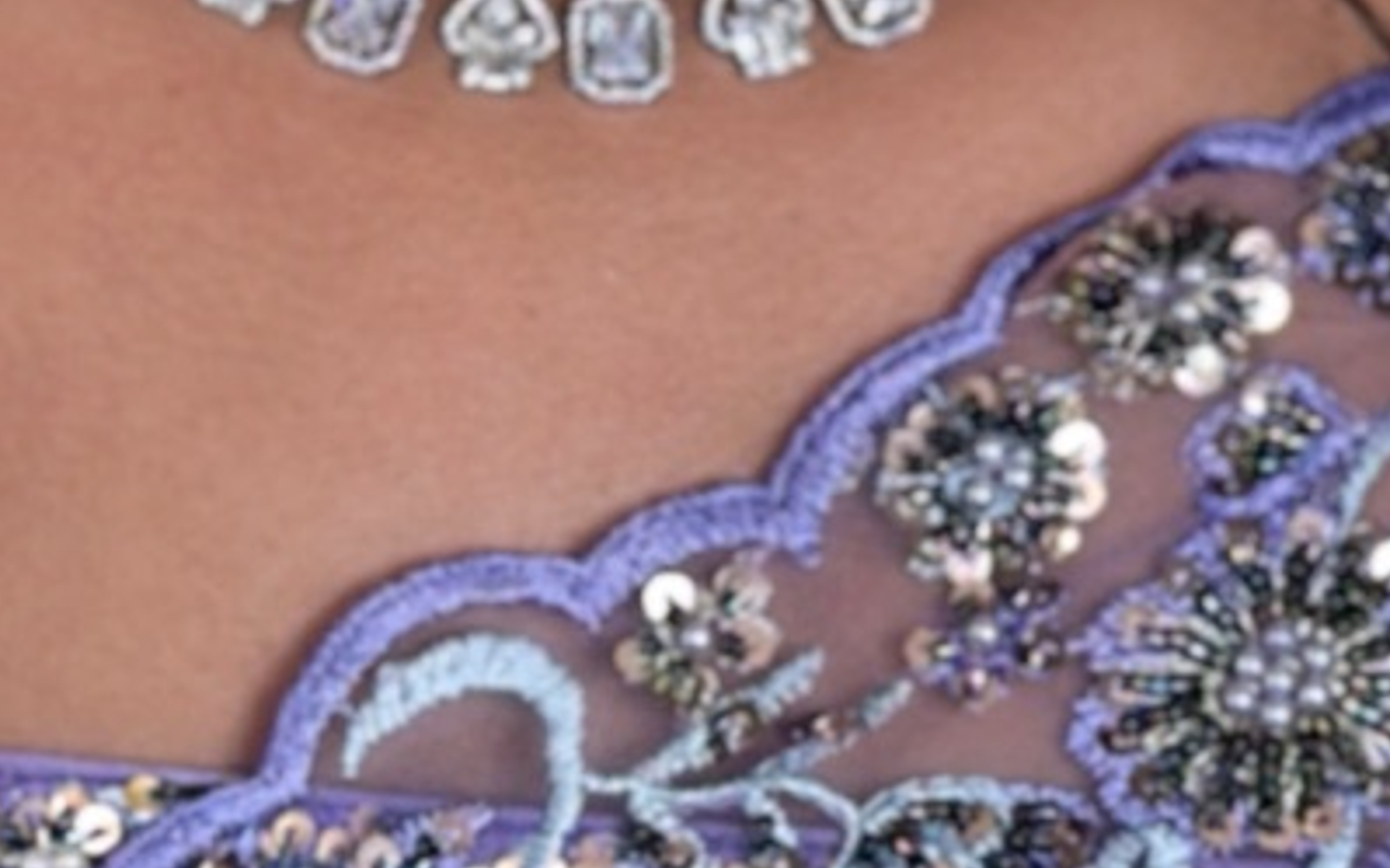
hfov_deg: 10.3
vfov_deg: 6.3
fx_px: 7725
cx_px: 474
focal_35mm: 204
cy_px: -676
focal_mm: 6.86
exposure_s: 1/50
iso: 125
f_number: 1.78
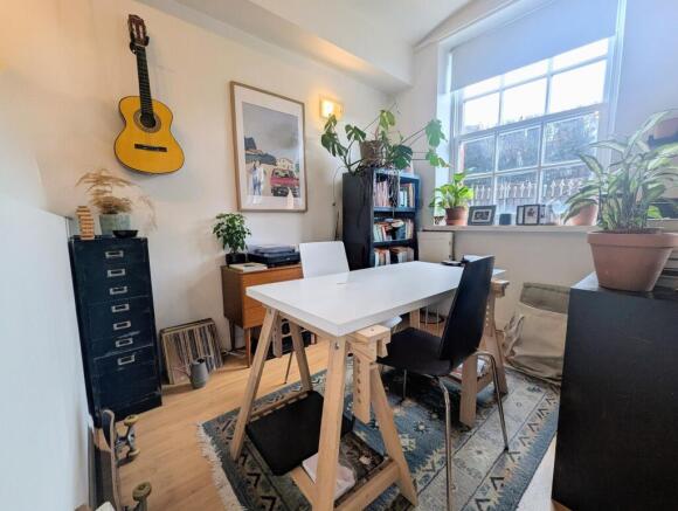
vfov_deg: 90.1
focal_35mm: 13
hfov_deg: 106.1
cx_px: 339
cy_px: 256
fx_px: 255
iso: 52
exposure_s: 1/50
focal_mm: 1.95
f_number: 2.2
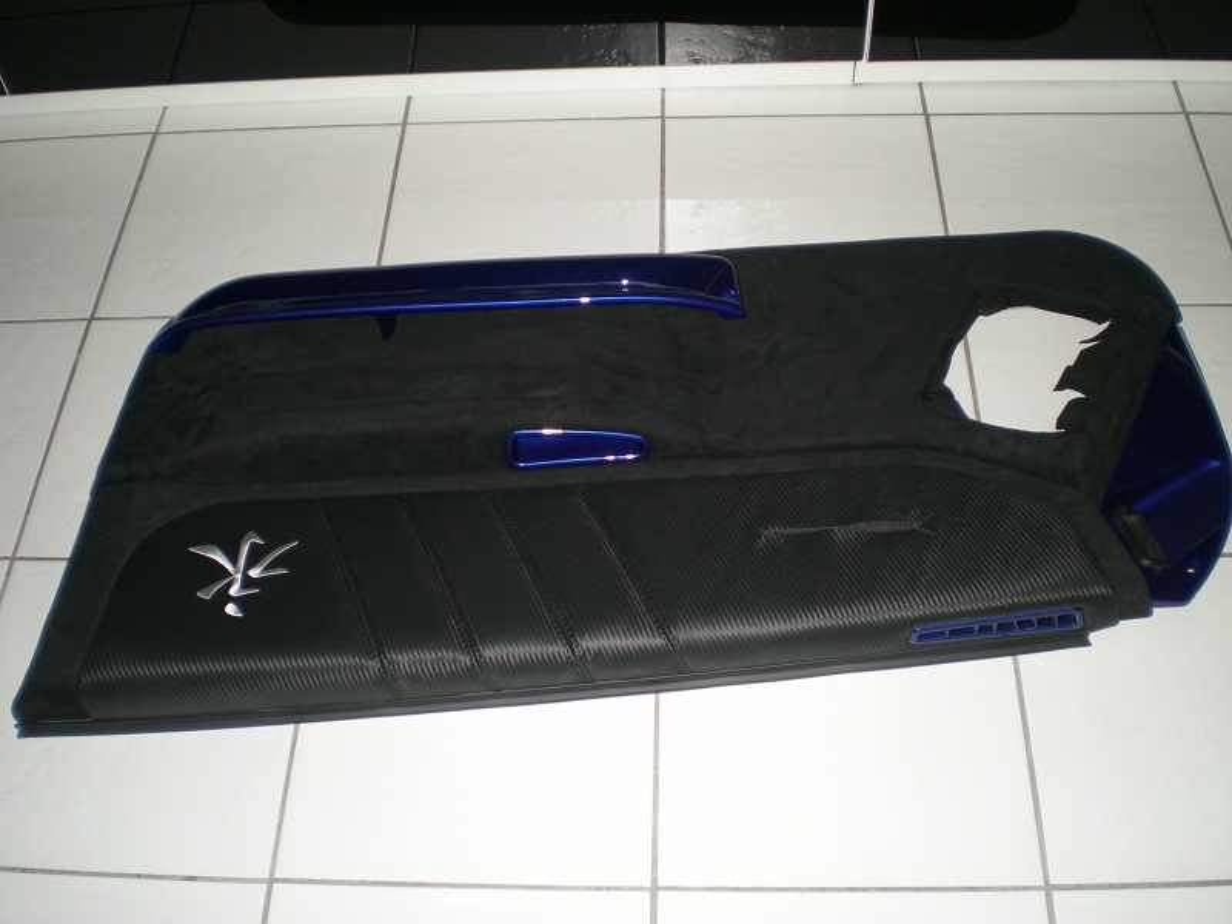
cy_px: 462
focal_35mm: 38
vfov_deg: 37.7
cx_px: 616
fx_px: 1352
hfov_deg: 49.0
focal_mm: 6.3
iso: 99
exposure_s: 1/60
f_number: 3.1
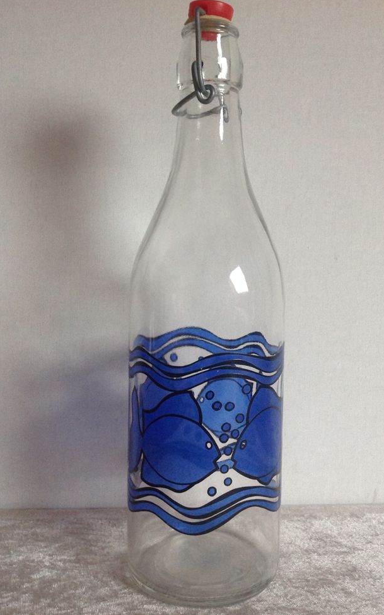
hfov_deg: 33.6
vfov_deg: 51.5
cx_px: 204
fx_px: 637
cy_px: 303
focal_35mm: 38
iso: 250
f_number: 2.4
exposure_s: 1/15
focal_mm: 4.28
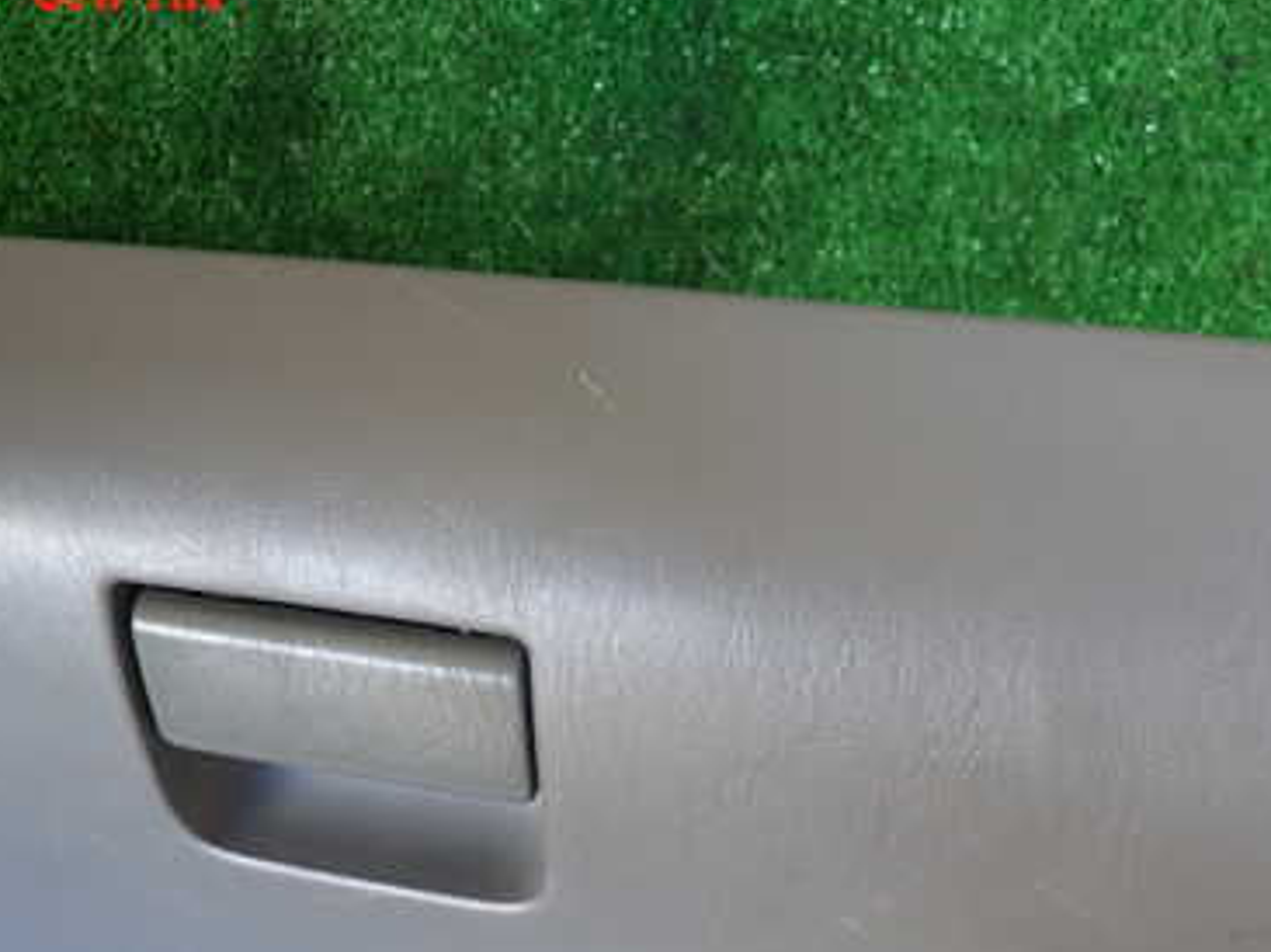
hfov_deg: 45.8
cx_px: 632
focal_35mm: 41
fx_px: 1504
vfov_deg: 34.3
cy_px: 726
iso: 160
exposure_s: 1/60
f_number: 2
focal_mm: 4.5
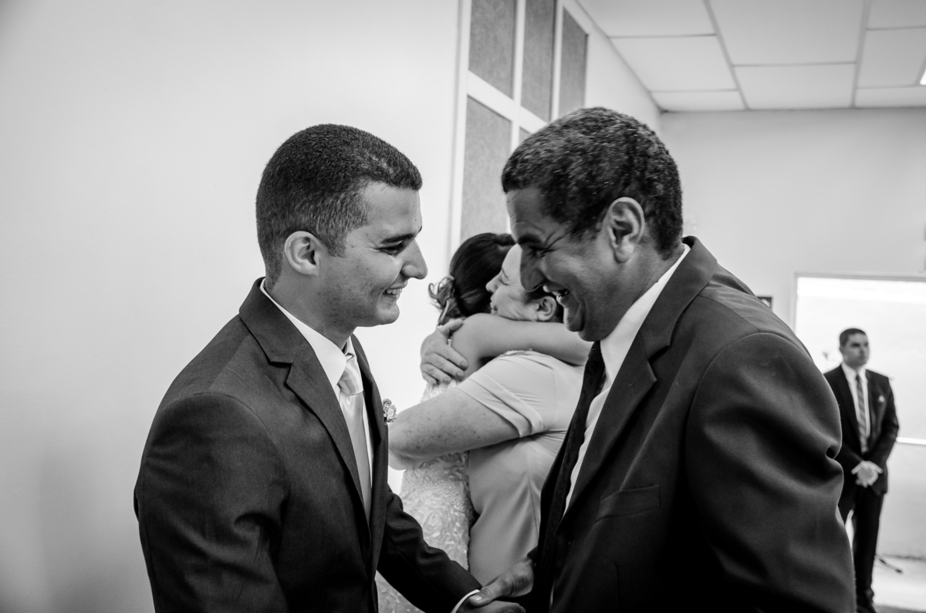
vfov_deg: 34.1
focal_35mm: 39
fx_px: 1001
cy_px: 306
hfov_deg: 49.6
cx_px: 463
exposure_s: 1/100
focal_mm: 26
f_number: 4
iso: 400
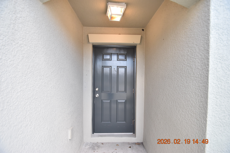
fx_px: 96
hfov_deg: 100.4
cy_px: 76
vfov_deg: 77.3
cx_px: 115
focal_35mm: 15
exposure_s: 1/500
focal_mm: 10
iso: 800
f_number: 3.5
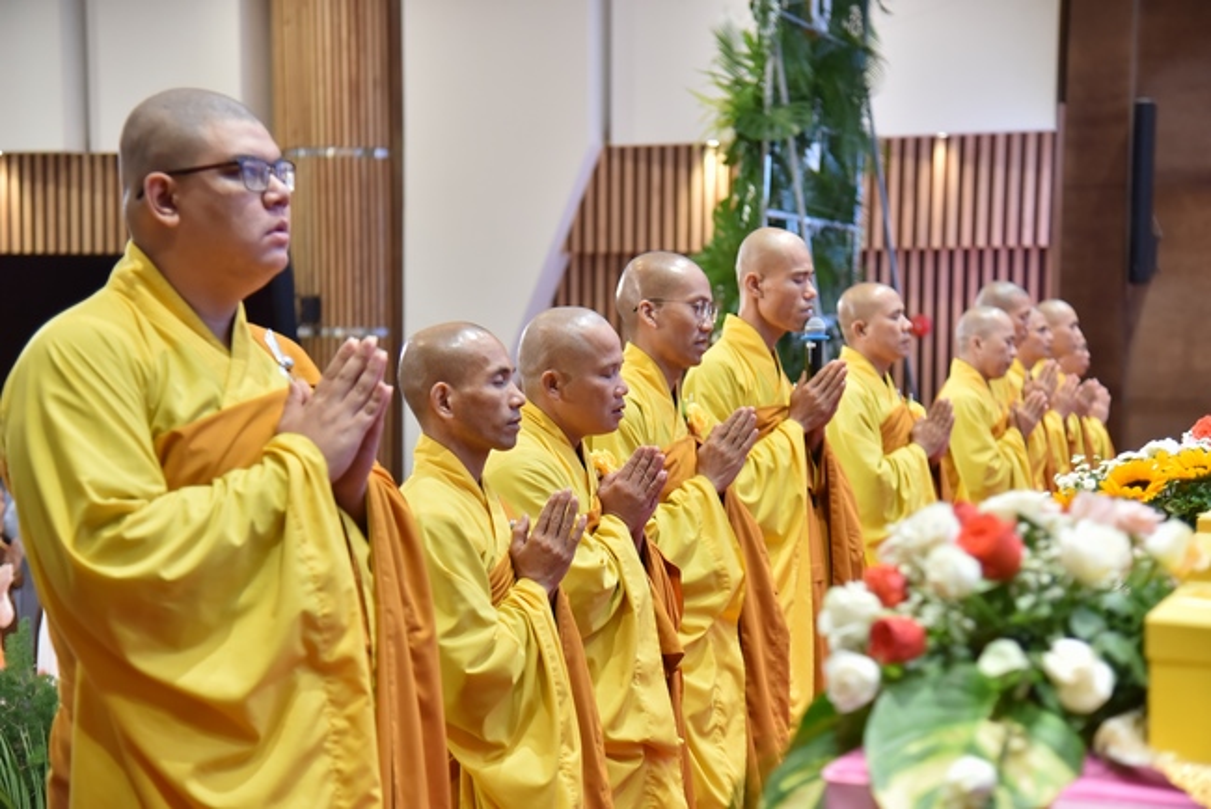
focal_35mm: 66
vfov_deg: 20.6
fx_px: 2221
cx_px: 606
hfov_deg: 30.5
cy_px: 404
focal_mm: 66
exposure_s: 1/100
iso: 1250
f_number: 4
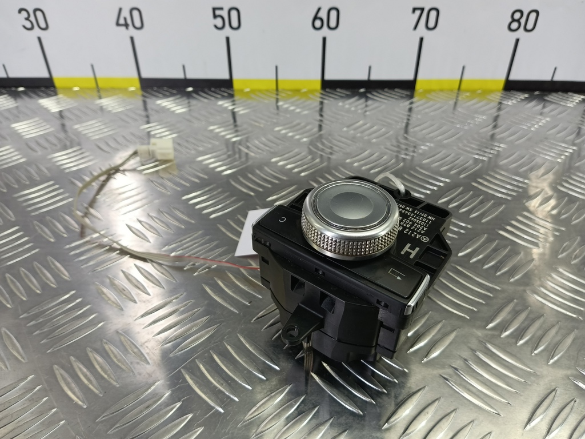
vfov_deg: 58.9
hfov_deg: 73.9
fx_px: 389
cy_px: 220
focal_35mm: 23
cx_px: 292
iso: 106
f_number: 1.6
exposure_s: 1/50
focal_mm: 4.11
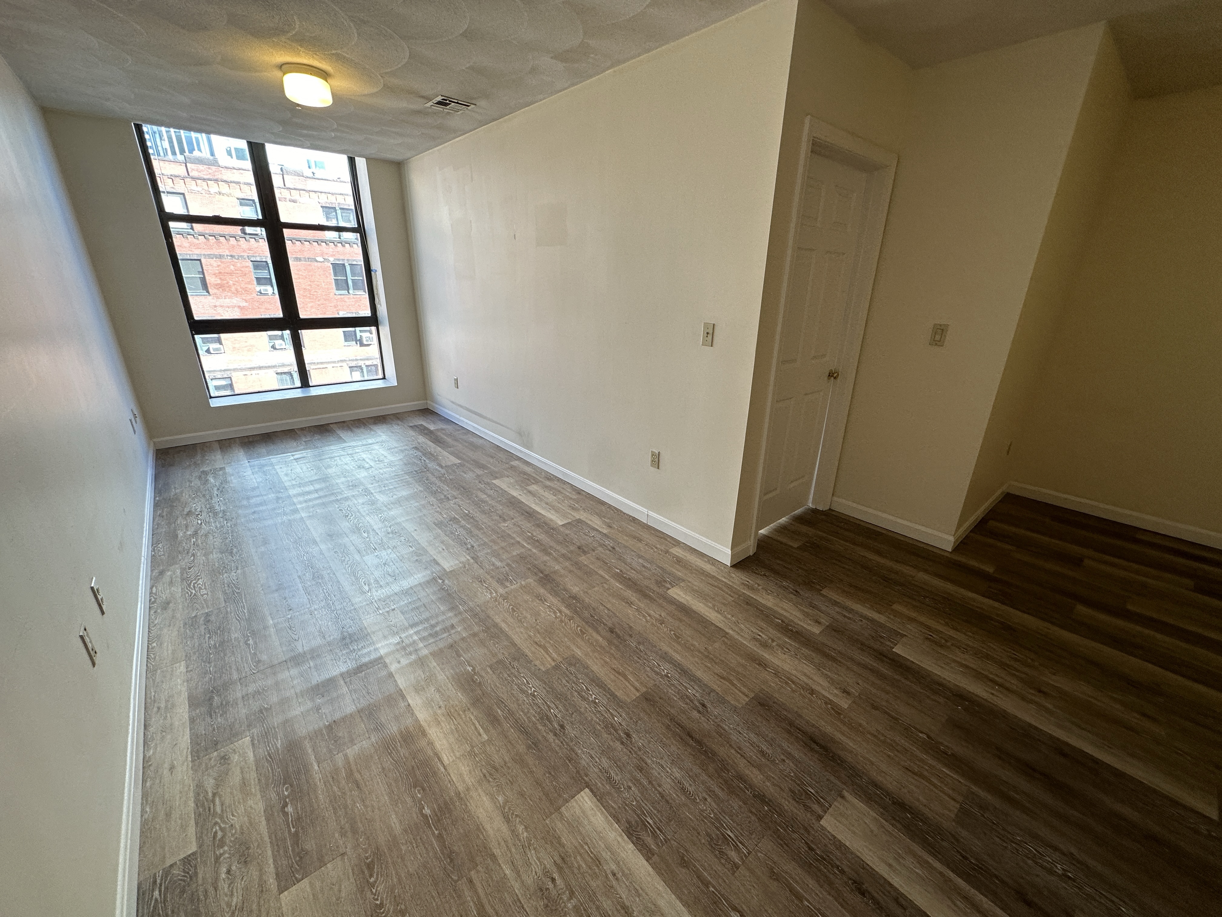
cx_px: 611
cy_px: 458
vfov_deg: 85.7
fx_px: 494
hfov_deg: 102.1
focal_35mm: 14
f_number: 2.2
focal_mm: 2.22
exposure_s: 1/120
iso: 100
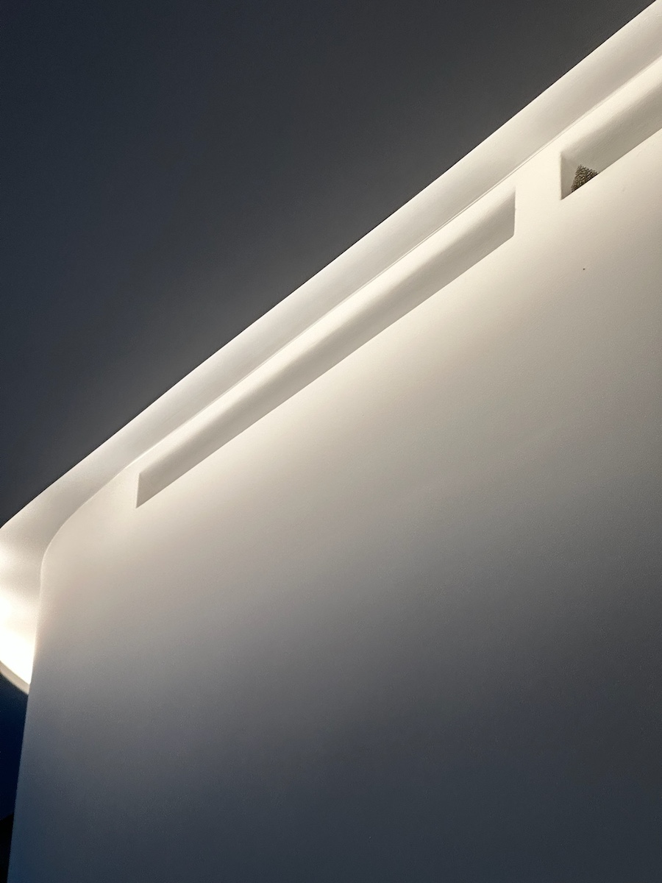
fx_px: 1963
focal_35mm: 77
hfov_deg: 19.1
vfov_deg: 25.3
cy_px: 442
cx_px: 331
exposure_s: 1/120
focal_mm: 9
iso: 160
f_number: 2.8
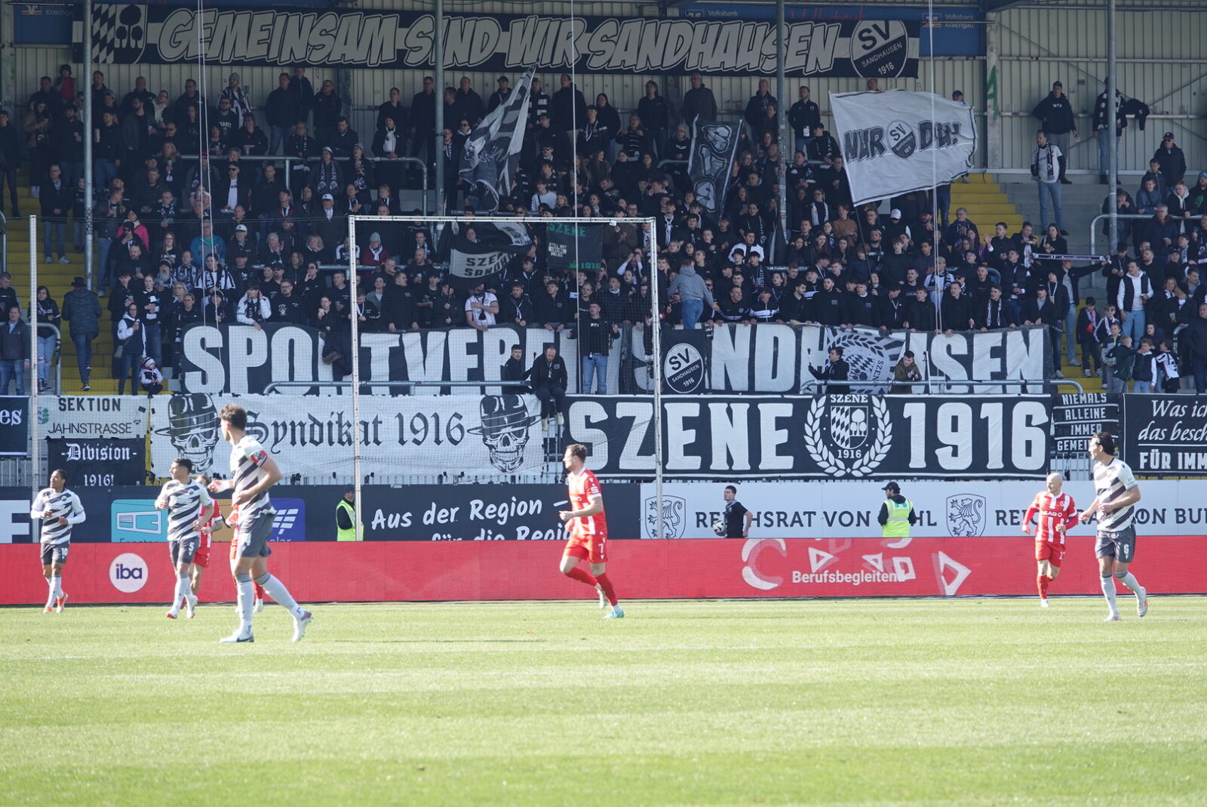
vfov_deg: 6.2
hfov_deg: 9.3
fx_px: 7414
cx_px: 604
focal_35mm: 221
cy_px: 404
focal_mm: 81.1
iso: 160
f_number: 4
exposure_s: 1/250
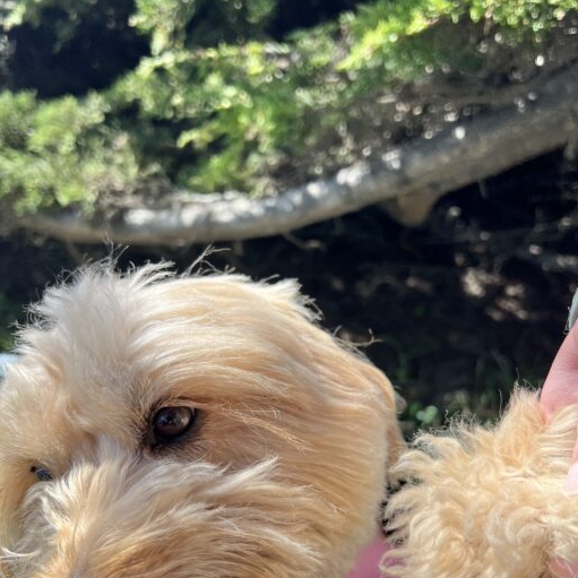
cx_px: 283
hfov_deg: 46.0
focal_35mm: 36
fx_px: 680
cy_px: 338
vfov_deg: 45.9
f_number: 1.5
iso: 50
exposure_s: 1/974
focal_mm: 5.7
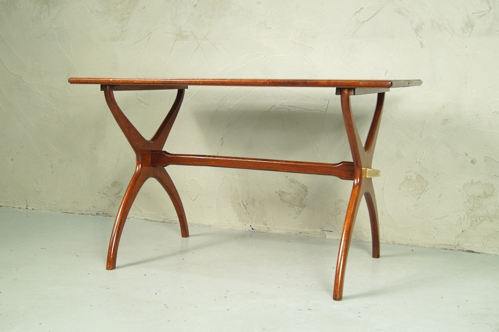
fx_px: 623
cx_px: 250
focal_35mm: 45
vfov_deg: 29.8
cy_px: 166
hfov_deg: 43.6
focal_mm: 30
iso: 400
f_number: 5.6
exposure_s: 1/25
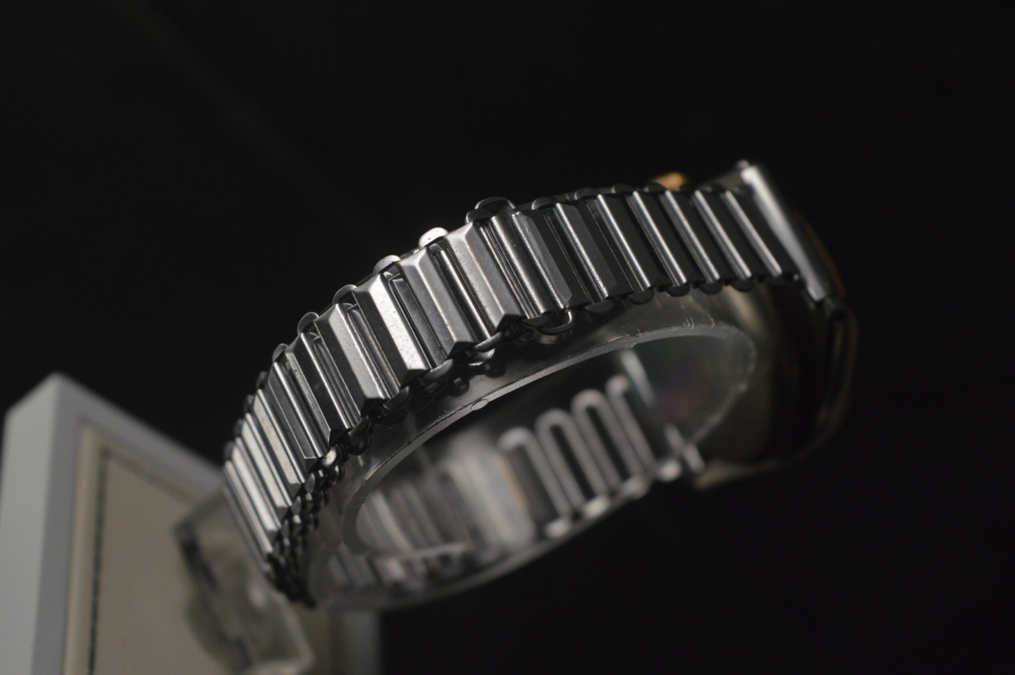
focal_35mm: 84
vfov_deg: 16.3
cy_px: 340
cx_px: 506
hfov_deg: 24.4
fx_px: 2352
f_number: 8
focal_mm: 55
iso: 800
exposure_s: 1/250
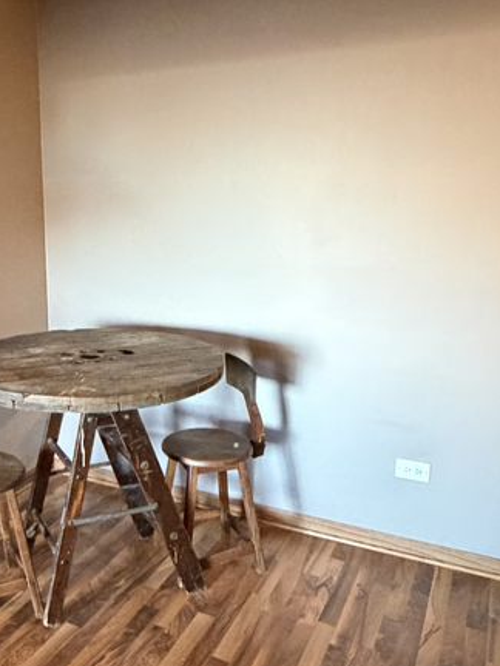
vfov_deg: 52.6
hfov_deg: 39.5
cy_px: 338
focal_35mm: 35
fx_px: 674
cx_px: 117
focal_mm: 2.22
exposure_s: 1/40
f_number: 2.2
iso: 1000
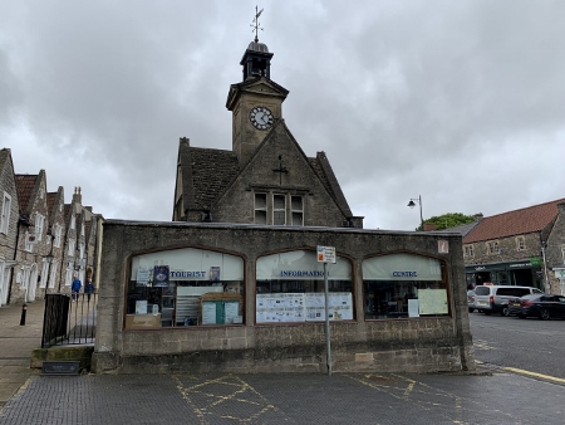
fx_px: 425
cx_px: 282
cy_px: 212
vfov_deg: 53.1
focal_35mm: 26
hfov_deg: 67.3
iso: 25
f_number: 1.8
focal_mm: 4.25
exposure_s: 1/2545
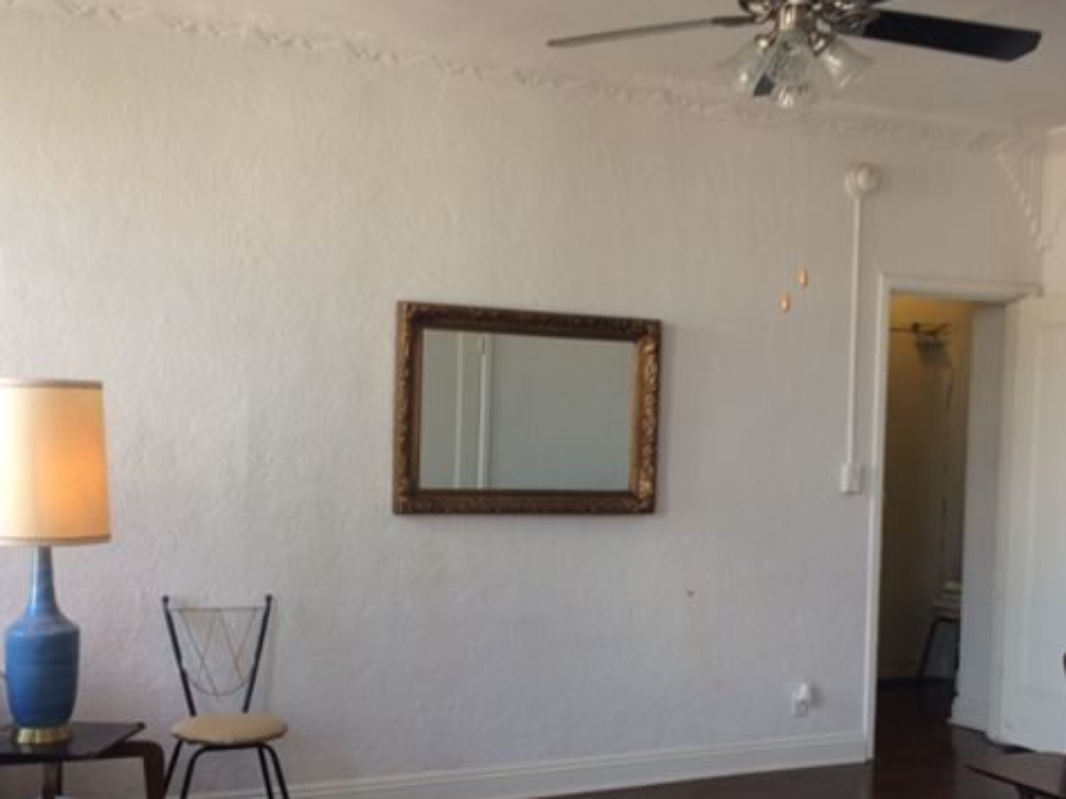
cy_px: 530
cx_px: 575
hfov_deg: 42.9
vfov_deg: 32.6
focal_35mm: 44
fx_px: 1355
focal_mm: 4.15
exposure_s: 1/60
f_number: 2.2
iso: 40
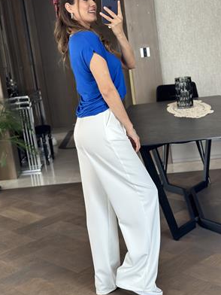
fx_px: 528
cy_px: 144
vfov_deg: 31.2
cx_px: 113
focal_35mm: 62
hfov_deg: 23.7
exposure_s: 1/119
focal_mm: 6.86
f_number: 1.78
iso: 125
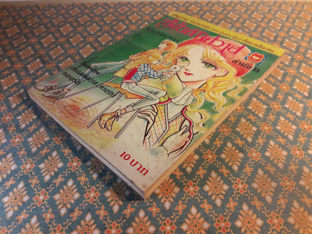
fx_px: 252
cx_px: 156
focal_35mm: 28
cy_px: 117
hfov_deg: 63.4
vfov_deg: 49.7
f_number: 1.9
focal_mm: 3.7
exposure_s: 1/33
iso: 100
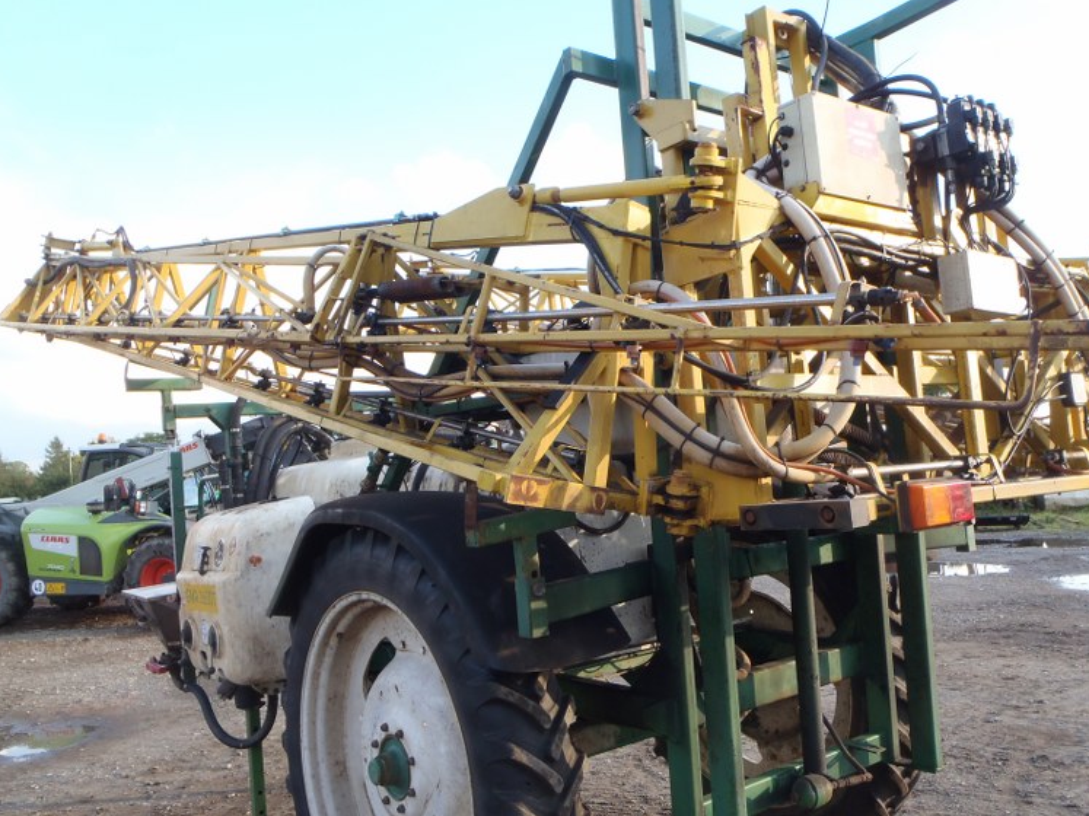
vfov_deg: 46.8
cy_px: 414
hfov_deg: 59.9
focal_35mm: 30
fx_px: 944
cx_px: 571
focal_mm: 5
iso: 80
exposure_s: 1/80
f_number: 4.5
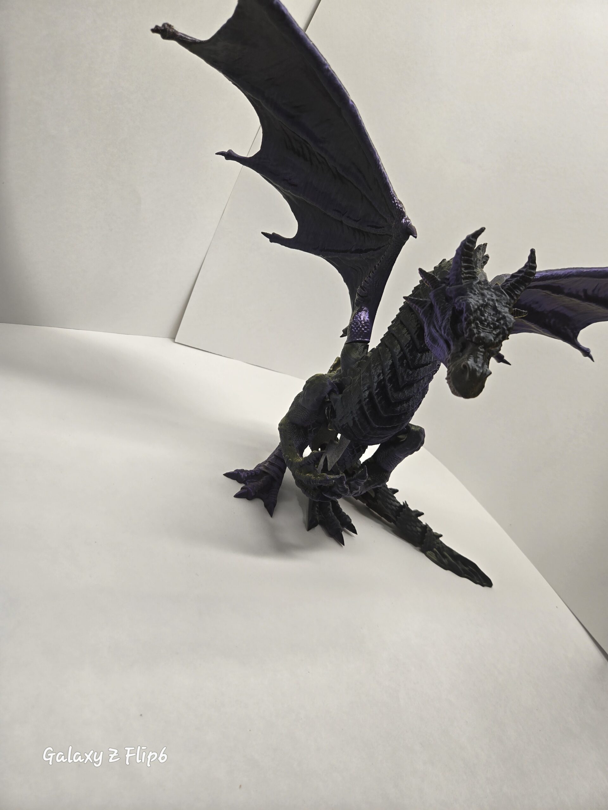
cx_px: 304
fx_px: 539
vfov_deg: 73.9
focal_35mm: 23
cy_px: 405
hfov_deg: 58.9
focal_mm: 5.4
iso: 25
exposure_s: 1/140
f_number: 1.8
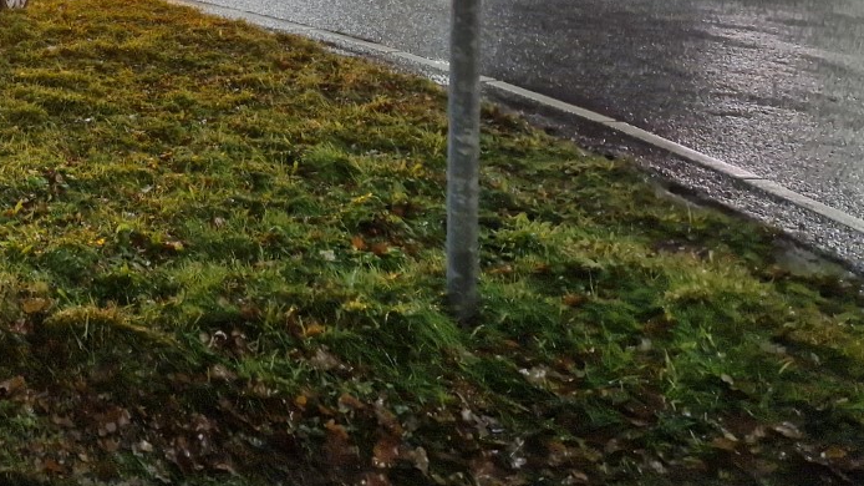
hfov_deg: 35.7
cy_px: -71
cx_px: -12
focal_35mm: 52
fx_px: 1191
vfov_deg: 21.6
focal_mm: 5.4
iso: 800
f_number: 1.8
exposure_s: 1/25
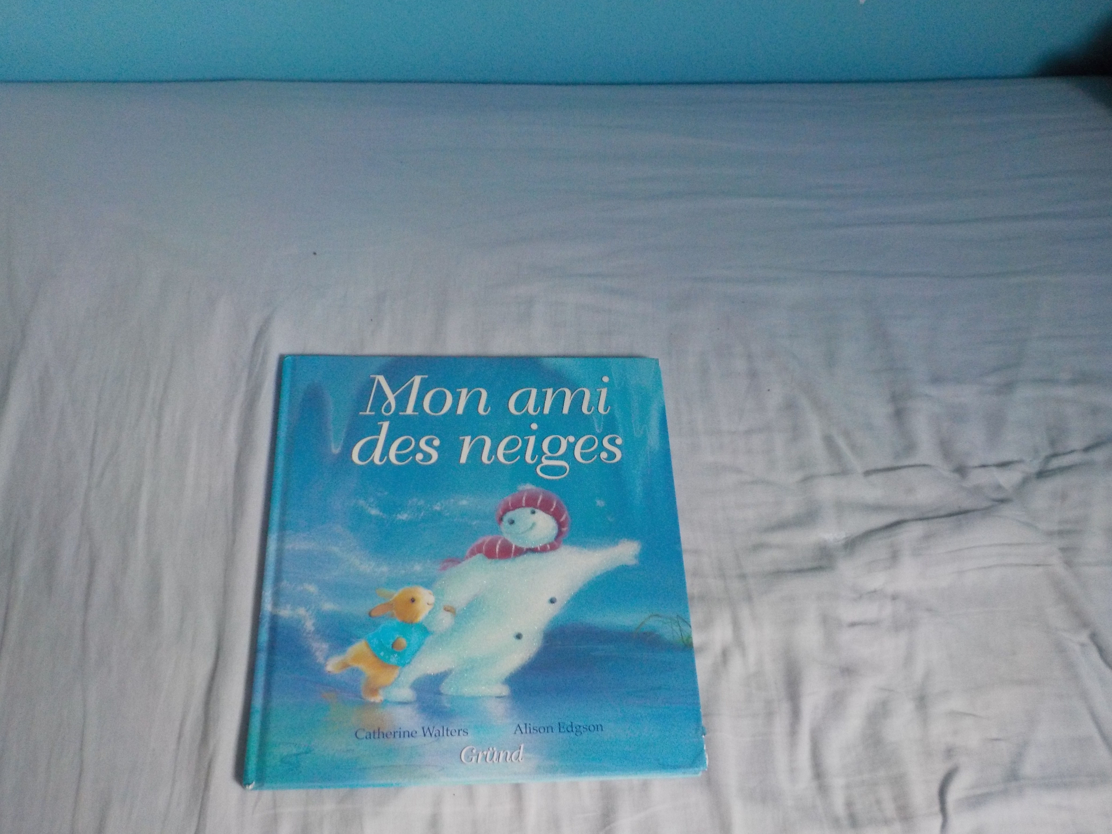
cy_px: 417
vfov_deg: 46.8
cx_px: 556
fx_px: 964
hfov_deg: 60.0
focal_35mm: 30
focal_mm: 4.1
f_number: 3.3
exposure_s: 1/30
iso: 360
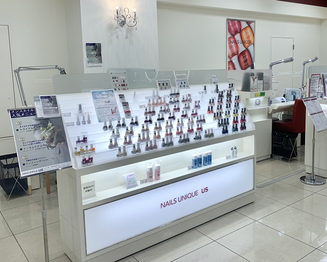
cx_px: 208
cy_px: 108
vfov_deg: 43.2
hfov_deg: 52.2
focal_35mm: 34
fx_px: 329
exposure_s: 1/189
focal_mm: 4.25
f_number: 1.8
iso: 25
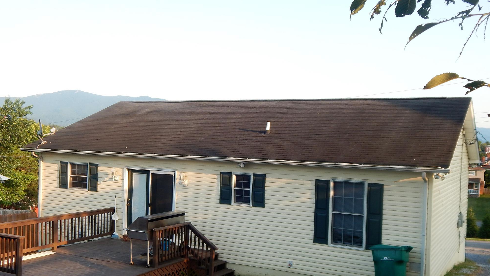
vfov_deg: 31.2
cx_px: 250
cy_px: 153
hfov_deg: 52.8
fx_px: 494
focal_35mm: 38
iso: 125
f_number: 3.3
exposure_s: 1/250
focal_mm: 6.1
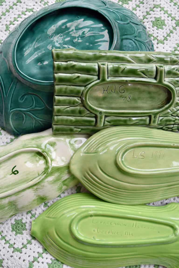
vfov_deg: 45.0
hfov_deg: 30.8
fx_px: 324
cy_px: 134
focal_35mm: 44
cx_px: 90
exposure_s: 1/100
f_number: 5
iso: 400
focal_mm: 29
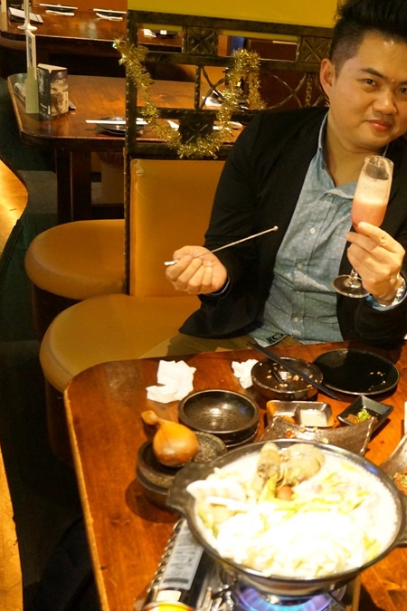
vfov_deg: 39.6
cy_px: 305
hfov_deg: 25.7
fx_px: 848
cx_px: 404
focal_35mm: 50
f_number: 4
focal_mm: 22
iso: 3200
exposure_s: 1/15
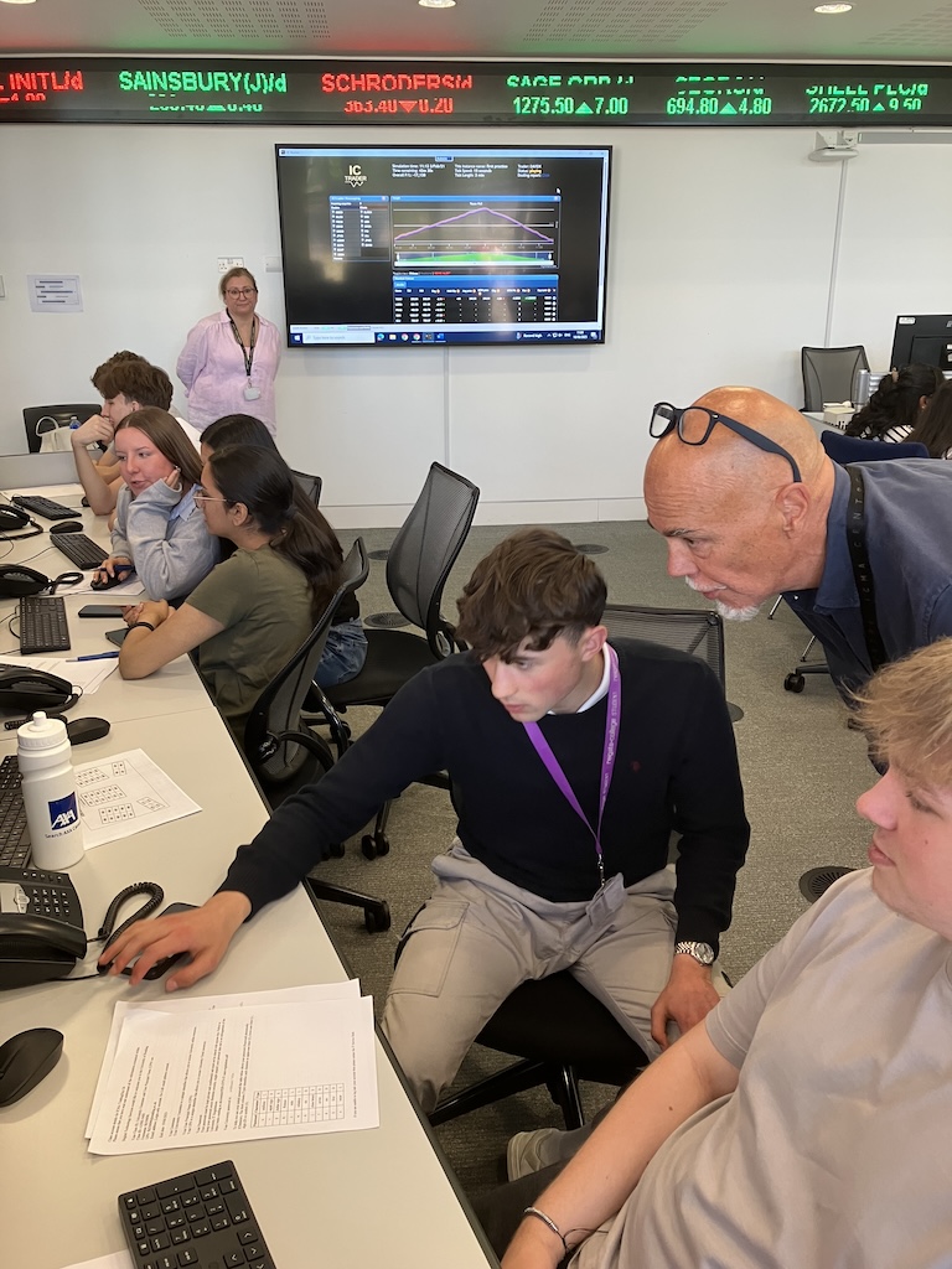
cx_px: 476
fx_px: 1027
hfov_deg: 49.7
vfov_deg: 63.4
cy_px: 634
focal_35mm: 28
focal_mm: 3.99
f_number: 1.8
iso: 100
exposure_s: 1/60
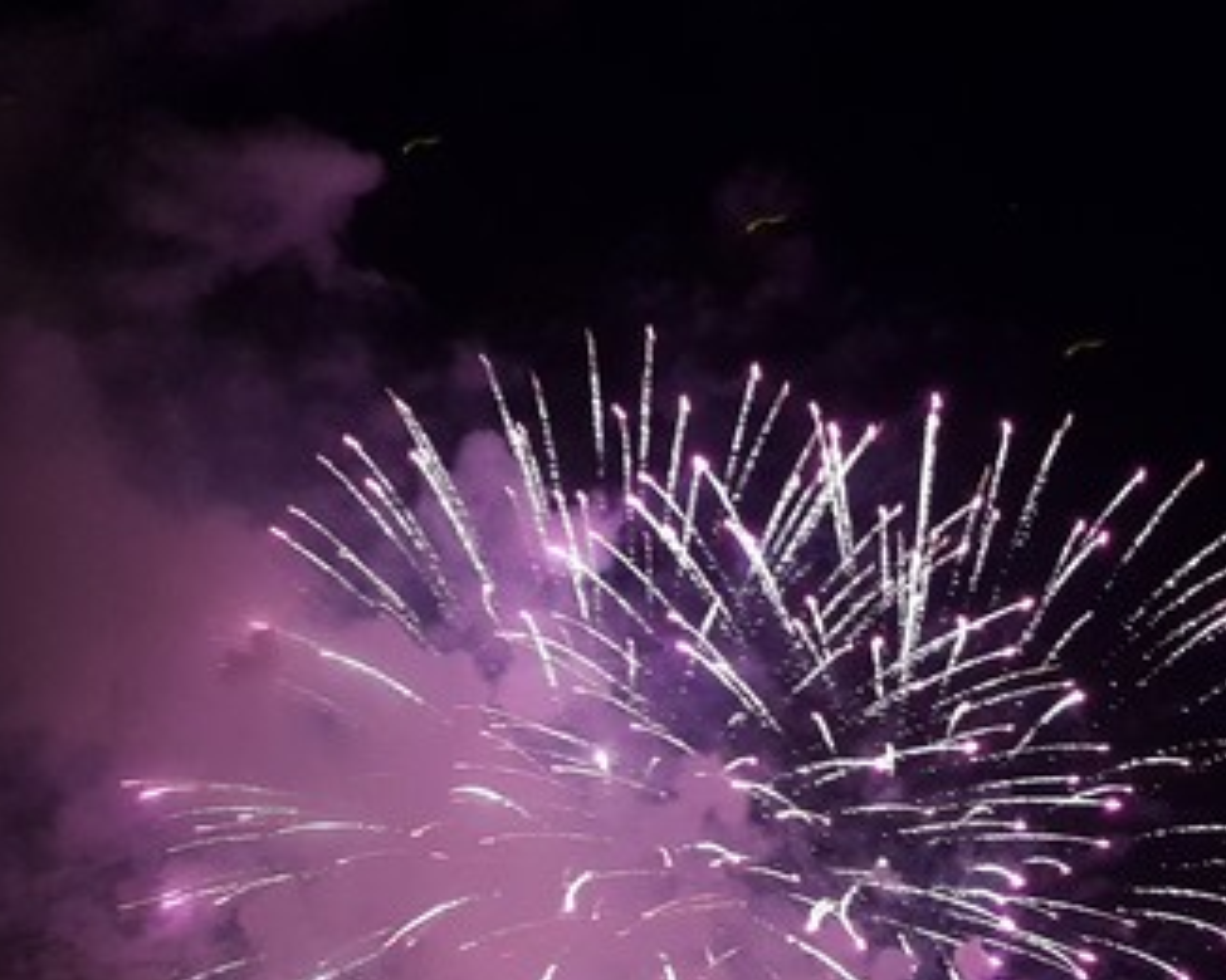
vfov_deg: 29.3
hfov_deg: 37.3
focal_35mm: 50
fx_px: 1814
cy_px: 837
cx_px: 570
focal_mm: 4.2
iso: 320
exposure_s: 1/10
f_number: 1.7
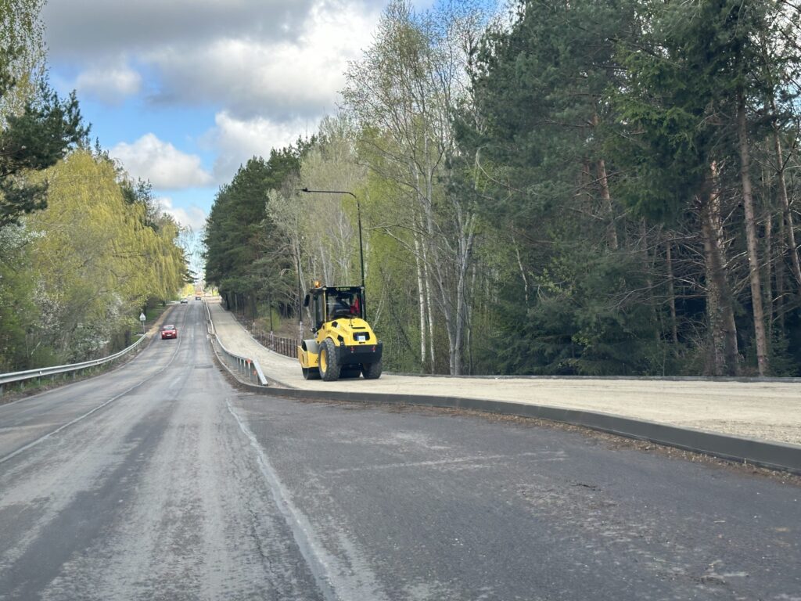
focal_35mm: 48
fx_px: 1111
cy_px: 300
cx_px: 400
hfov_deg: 39.7
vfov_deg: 30.3
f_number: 1.78
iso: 64
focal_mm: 6.86
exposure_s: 1/631
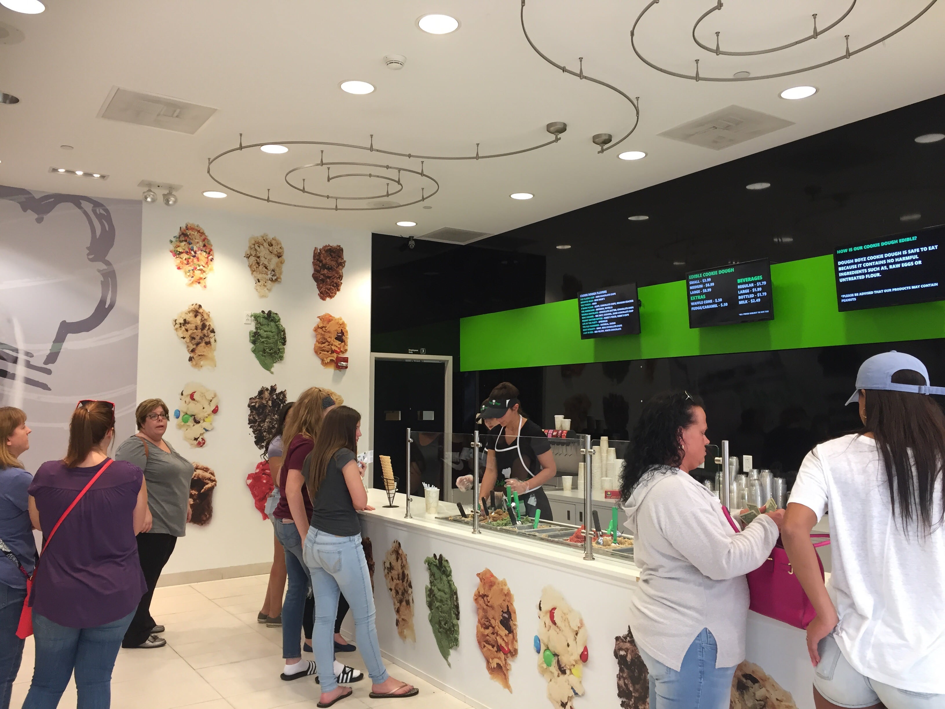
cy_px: 354
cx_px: 472
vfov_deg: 48.2
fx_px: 792
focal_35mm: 29
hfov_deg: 61.7
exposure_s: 1/30
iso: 64
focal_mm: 4.15
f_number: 2.2
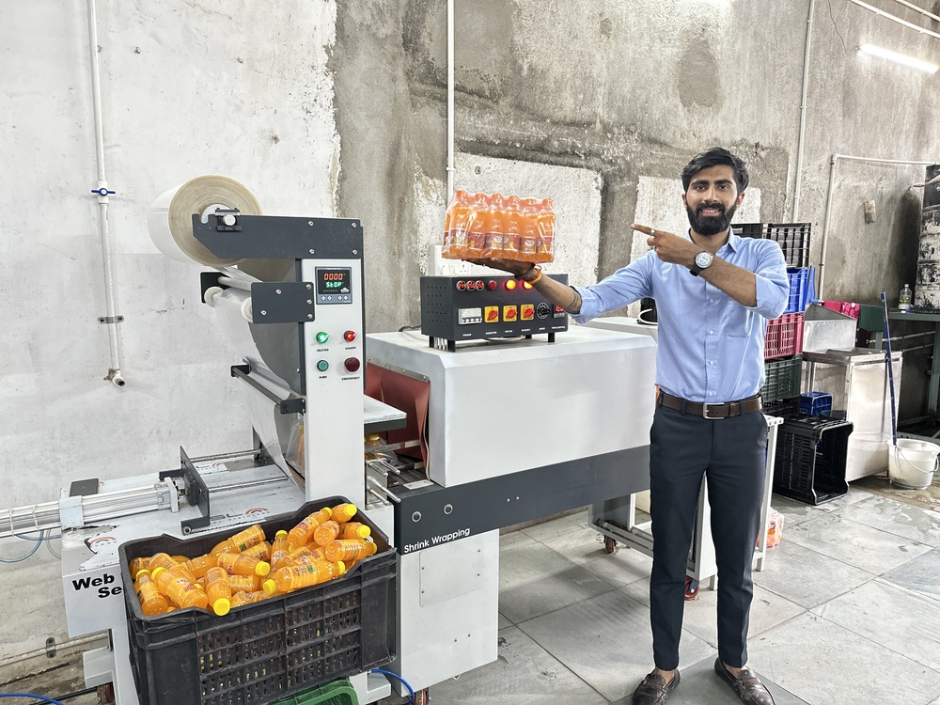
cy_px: 352
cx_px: 470
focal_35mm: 24
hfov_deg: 71.6
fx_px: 652
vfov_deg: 56.8
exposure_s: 1/60
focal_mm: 6.86
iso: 320
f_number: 1.78
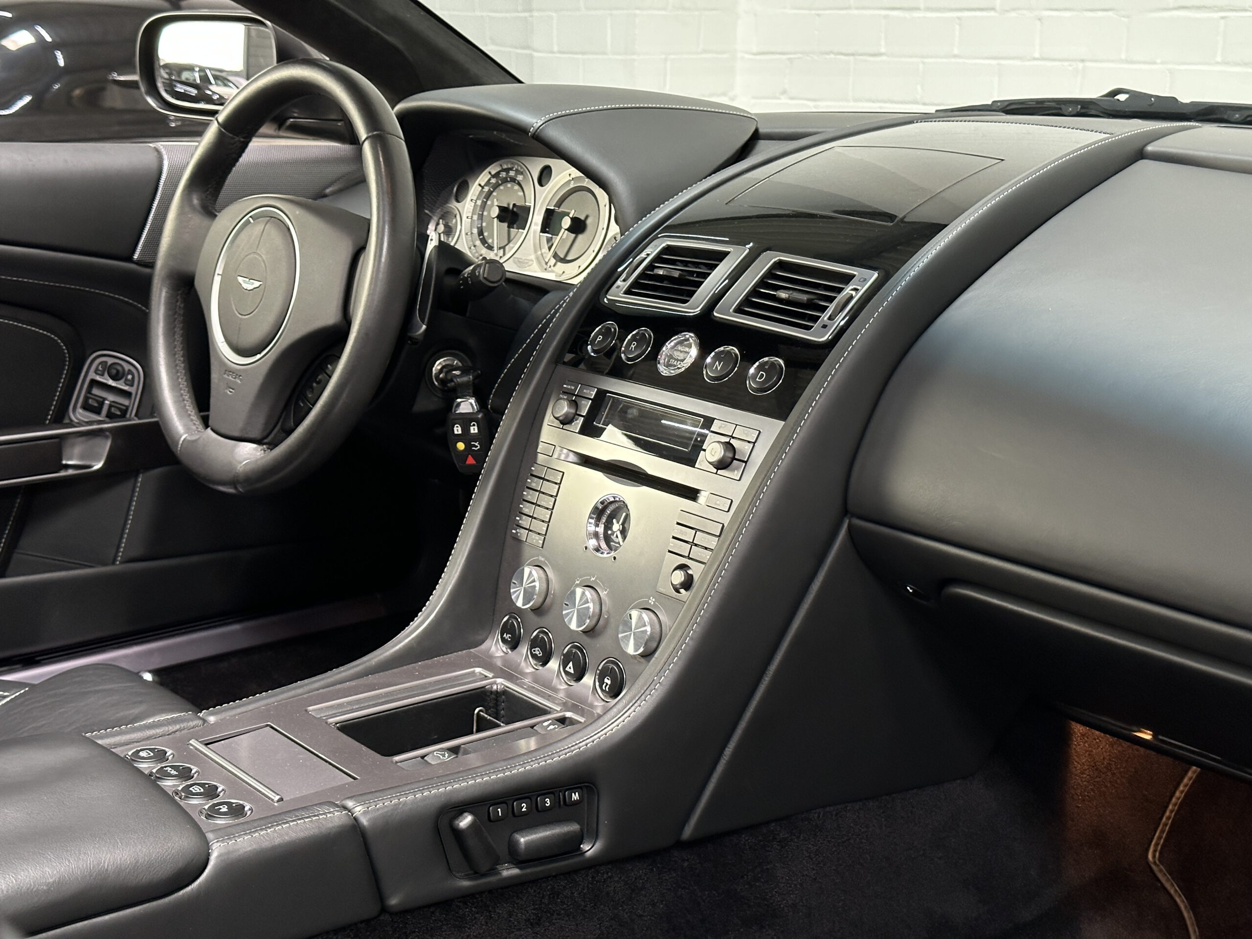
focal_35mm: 48
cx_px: 626
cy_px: 470
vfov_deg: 30.3
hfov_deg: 39.7
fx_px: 1736
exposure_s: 1/33
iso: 320
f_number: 1.78
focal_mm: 6.86
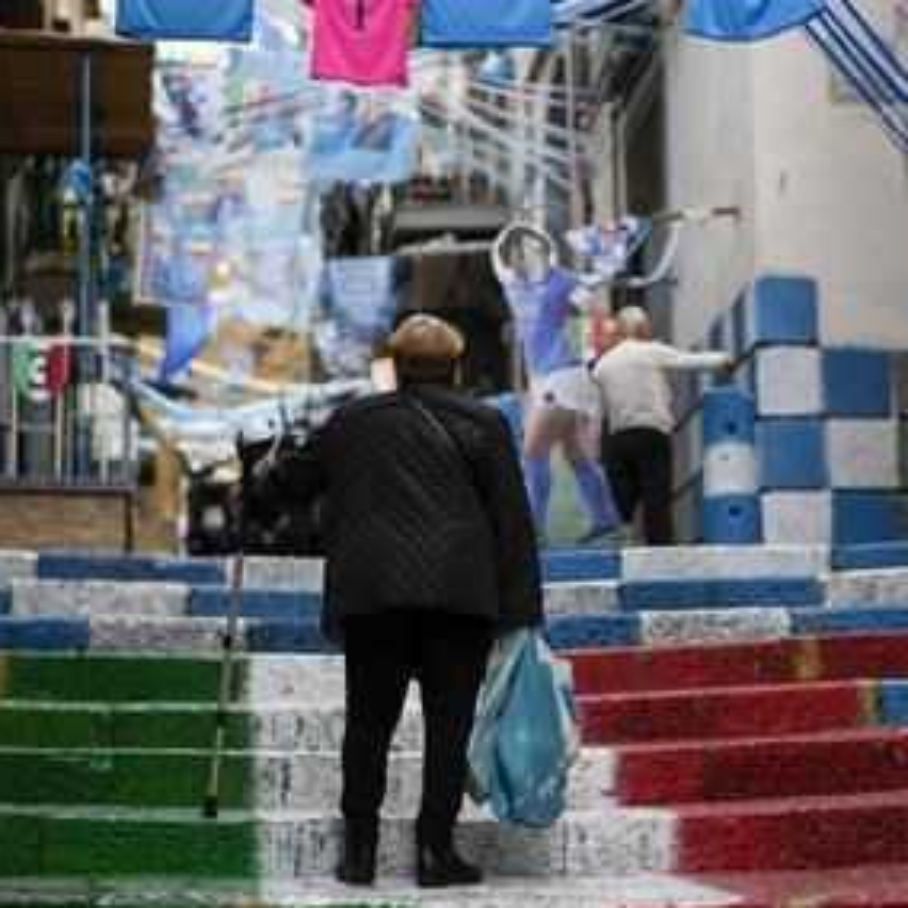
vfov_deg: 16.2
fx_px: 3175
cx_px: 412
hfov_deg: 16.3
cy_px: 283
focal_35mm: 107
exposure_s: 1/800
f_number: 1.8
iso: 125
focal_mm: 55
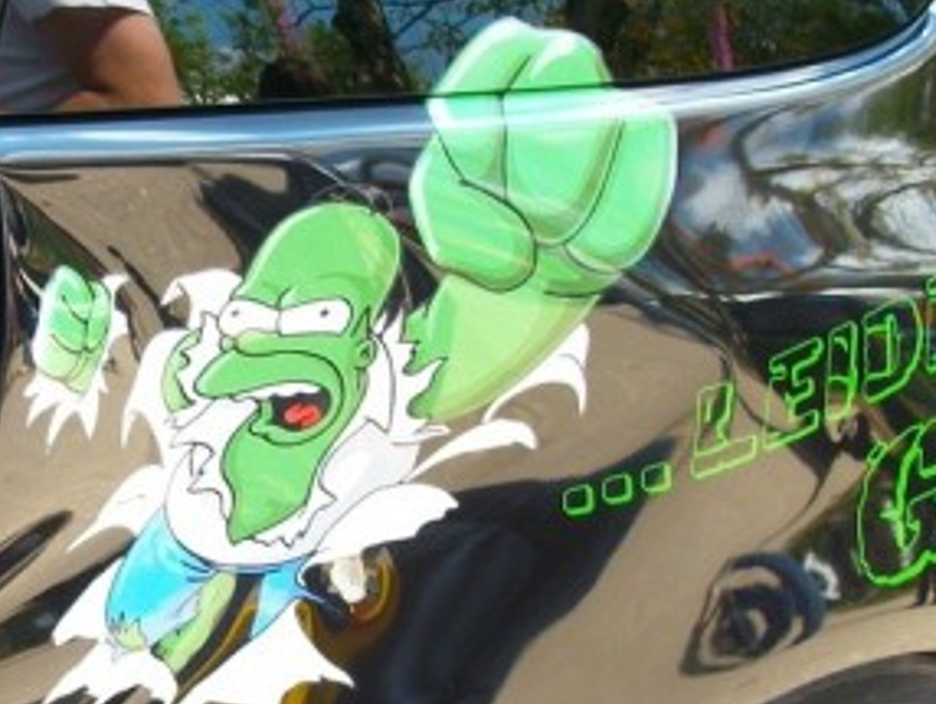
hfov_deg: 20.2
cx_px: 72
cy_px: 540
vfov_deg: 15.5
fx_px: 2571
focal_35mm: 95
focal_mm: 5.7
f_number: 2.9
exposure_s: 1/147
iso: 80
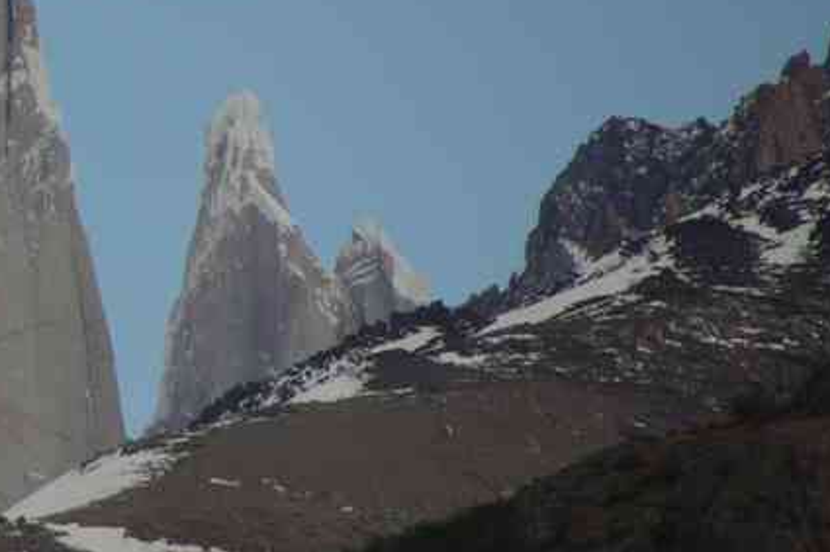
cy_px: 188
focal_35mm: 887
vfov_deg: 1.5
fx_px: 20434
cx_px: -108
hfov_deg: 2.3
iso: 100
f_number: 6.7
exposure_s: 1/350
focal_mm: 250
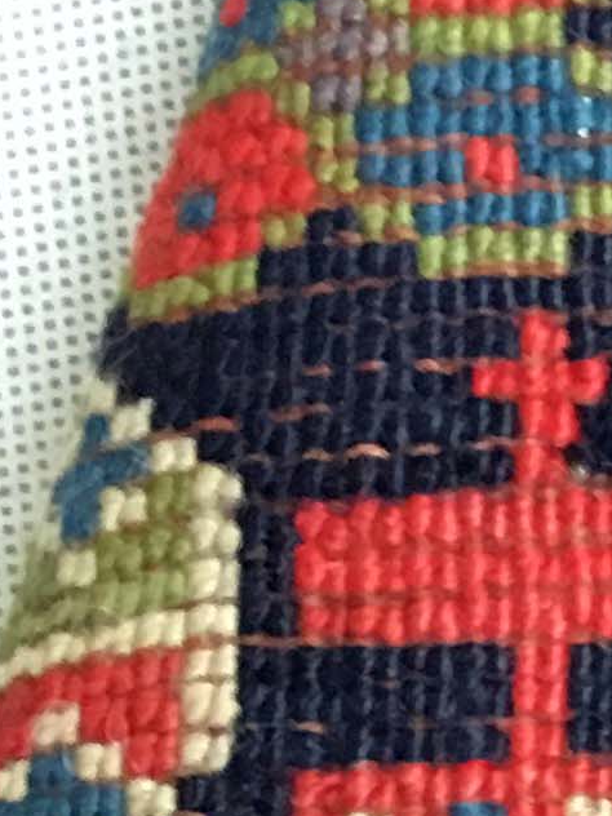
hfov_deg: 7.1
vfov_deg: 10.5
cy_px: 1039
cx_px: 1862
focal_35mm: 185
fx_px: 4361
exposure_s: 1/20
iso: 200
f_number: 2.2
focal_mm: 4.15
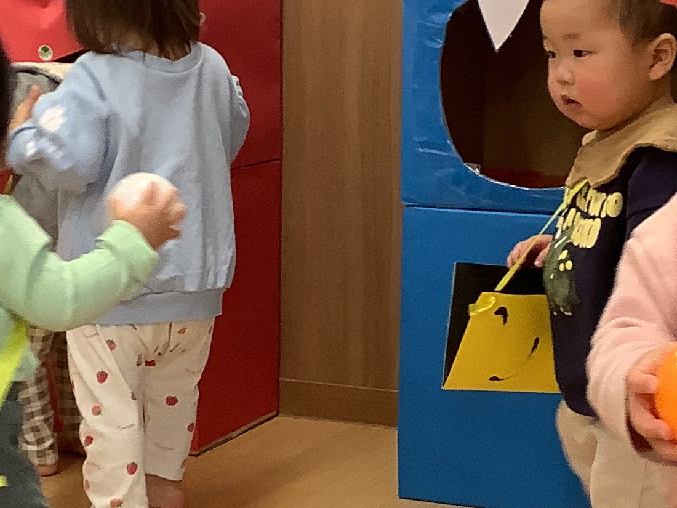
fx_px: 1799
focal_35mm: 92
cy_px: 232
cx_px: 287
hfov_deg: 21.3
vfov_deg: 16.1
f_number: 2.4
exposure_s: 1/50
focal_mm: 3.3
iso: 100
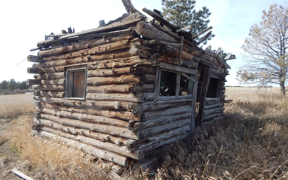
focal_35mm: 24
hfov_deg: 74.8
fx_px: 188
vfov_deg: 51.1
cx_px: 147
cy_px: 88
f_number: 3
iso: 125
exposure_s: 1/1250
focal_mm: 4
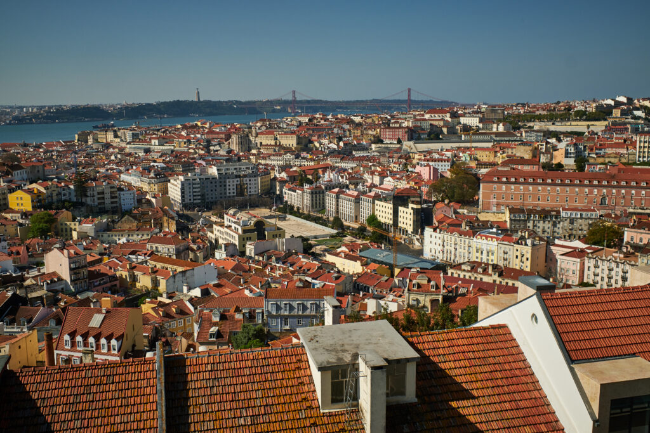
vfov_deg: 37.9
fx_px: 632
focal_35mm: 35
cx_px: 325
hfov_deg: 54.4
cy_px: 216
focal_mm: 23
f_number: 8
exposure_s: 1/950
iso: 160
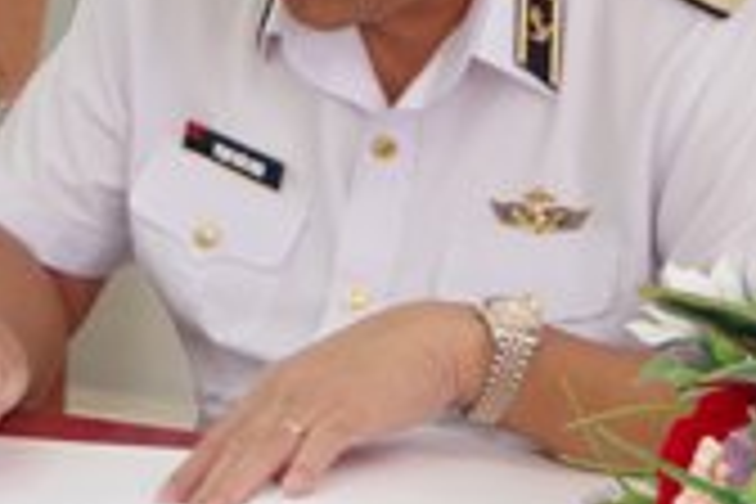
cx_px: 513
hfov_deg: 9.4
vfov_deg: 6.2
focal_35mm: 218
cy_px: -310
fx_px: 4578
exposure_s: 1/80
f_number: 4.5
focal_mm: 36
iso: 1600
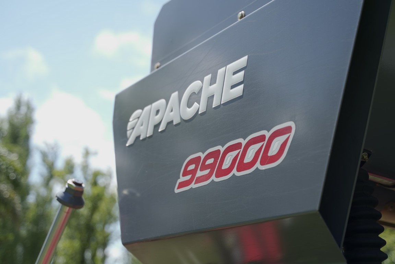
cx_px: 198
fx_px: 549
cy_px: 132
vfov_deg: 27.0
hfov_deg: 39.6
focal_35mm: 50
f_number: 2.8
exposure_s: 1/640
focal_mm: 50
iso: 125
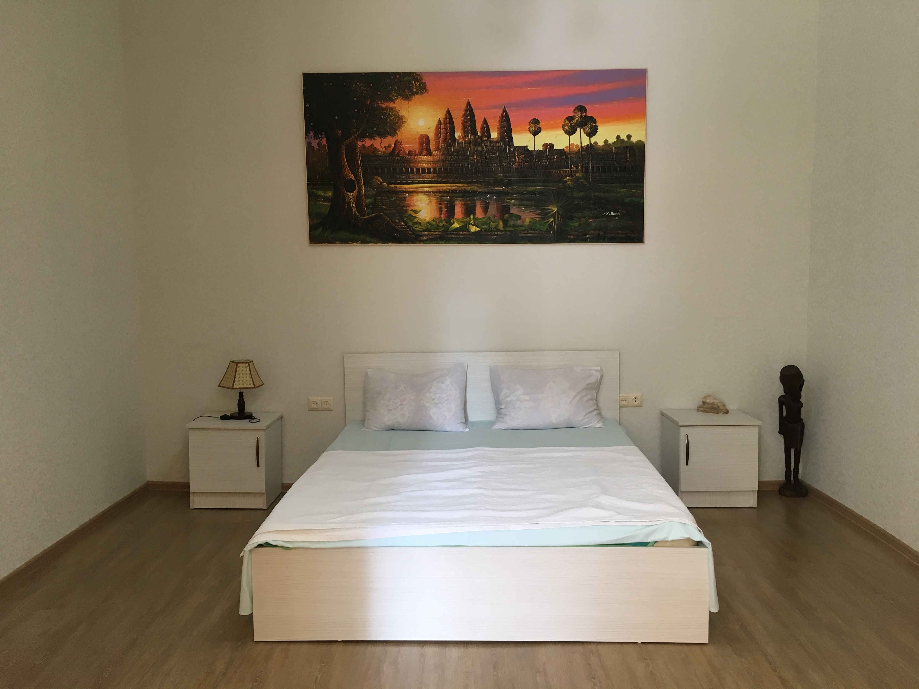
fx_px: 770
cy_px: 344
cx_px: 460
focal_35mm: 29
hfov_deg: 61.7
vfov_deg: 48.2
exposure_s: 1/33
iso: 80
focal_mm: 4.15
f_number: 2.2
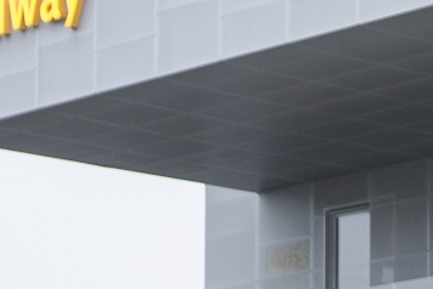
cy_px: 250
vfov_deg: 5.6
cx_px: 872
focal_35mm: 247
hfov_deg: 7.9
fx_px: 2973
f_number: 4
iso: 250
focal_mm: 44
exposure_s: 1/20
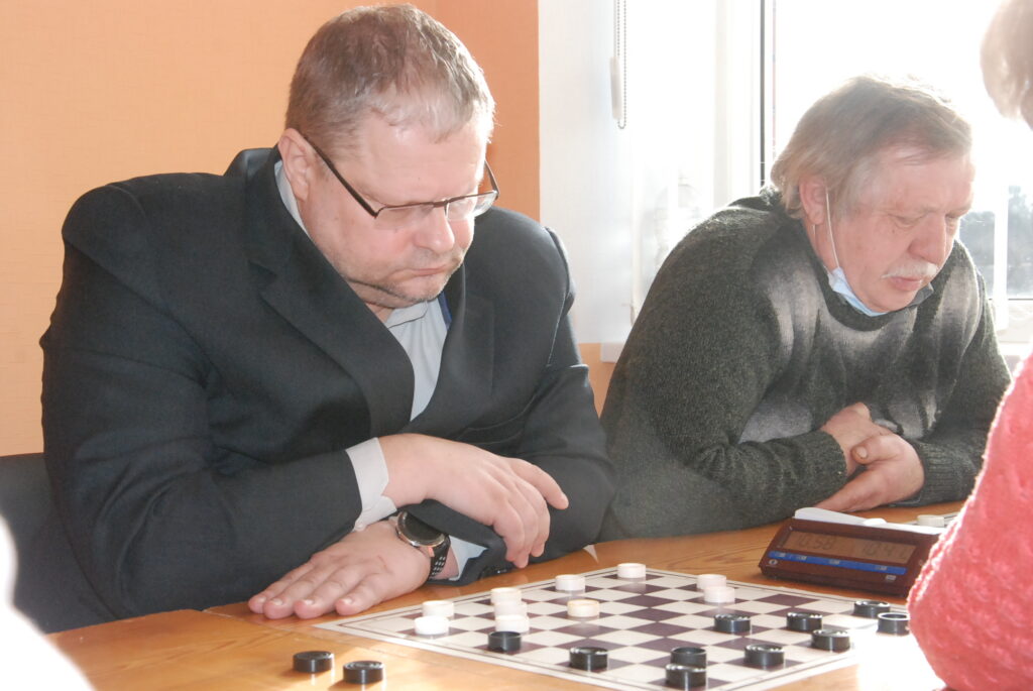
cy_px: 346
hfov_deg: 33.4
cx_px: 516
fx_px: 1723
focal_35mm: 60
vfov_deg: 22.7
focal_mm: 40
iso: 1600
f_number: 10
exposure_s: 1/200
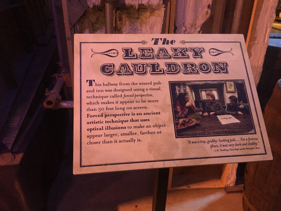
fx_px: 235
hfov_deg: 61.7
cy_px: 106
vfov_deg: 48.2
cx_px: 140
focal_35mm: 29
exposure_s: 1/17
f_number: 2.2
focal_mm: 4.15
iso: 250
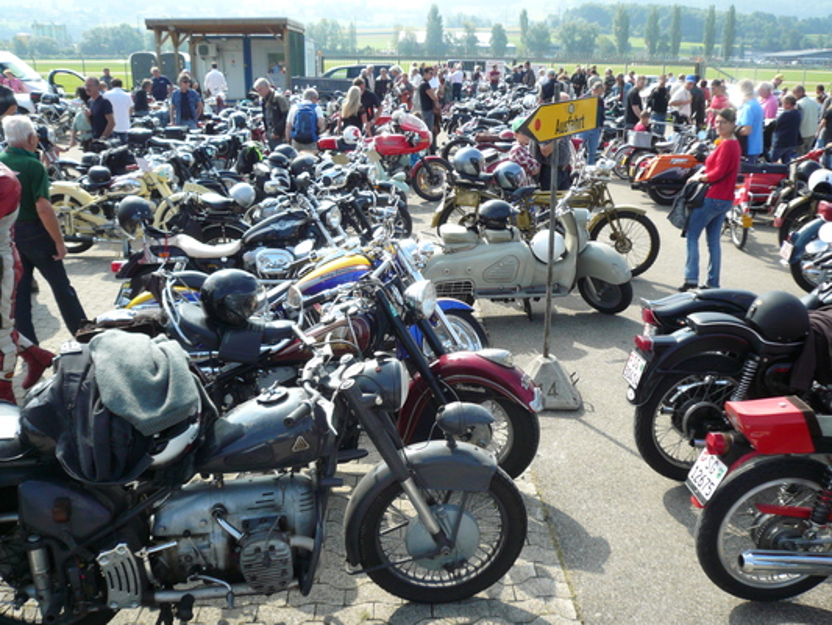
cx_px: 416
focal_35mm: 32
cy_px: 312
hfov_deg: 56.8
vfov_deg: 44.2
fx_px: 769
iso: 100
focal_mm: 5.2
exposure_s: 1/500
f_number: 2.9
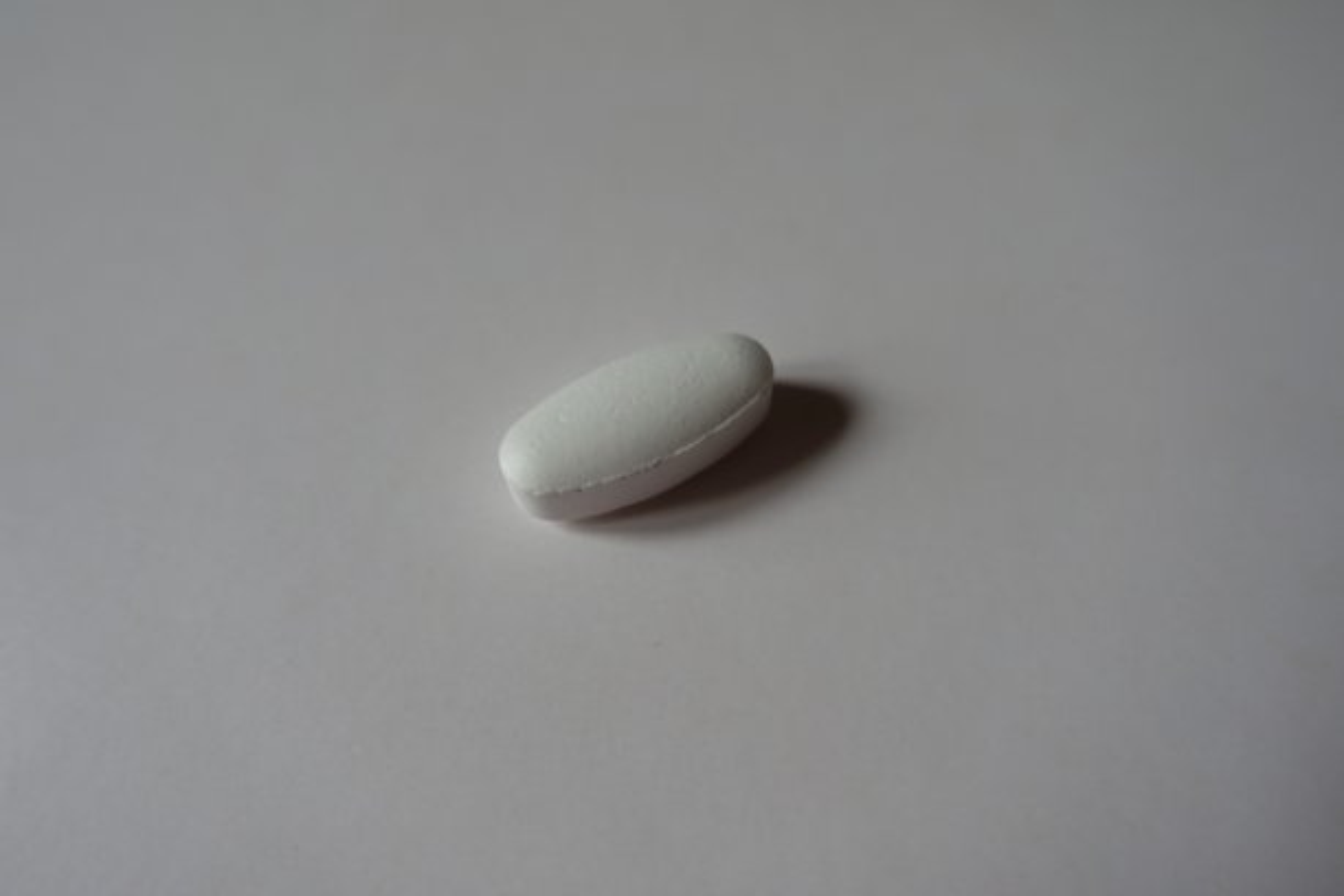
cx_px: 672
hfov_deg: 73.7
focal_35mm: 24
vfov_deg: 53.1
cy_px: 448
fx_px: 896
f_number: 2.8
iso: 125
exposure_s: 1/30
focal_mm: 8.8
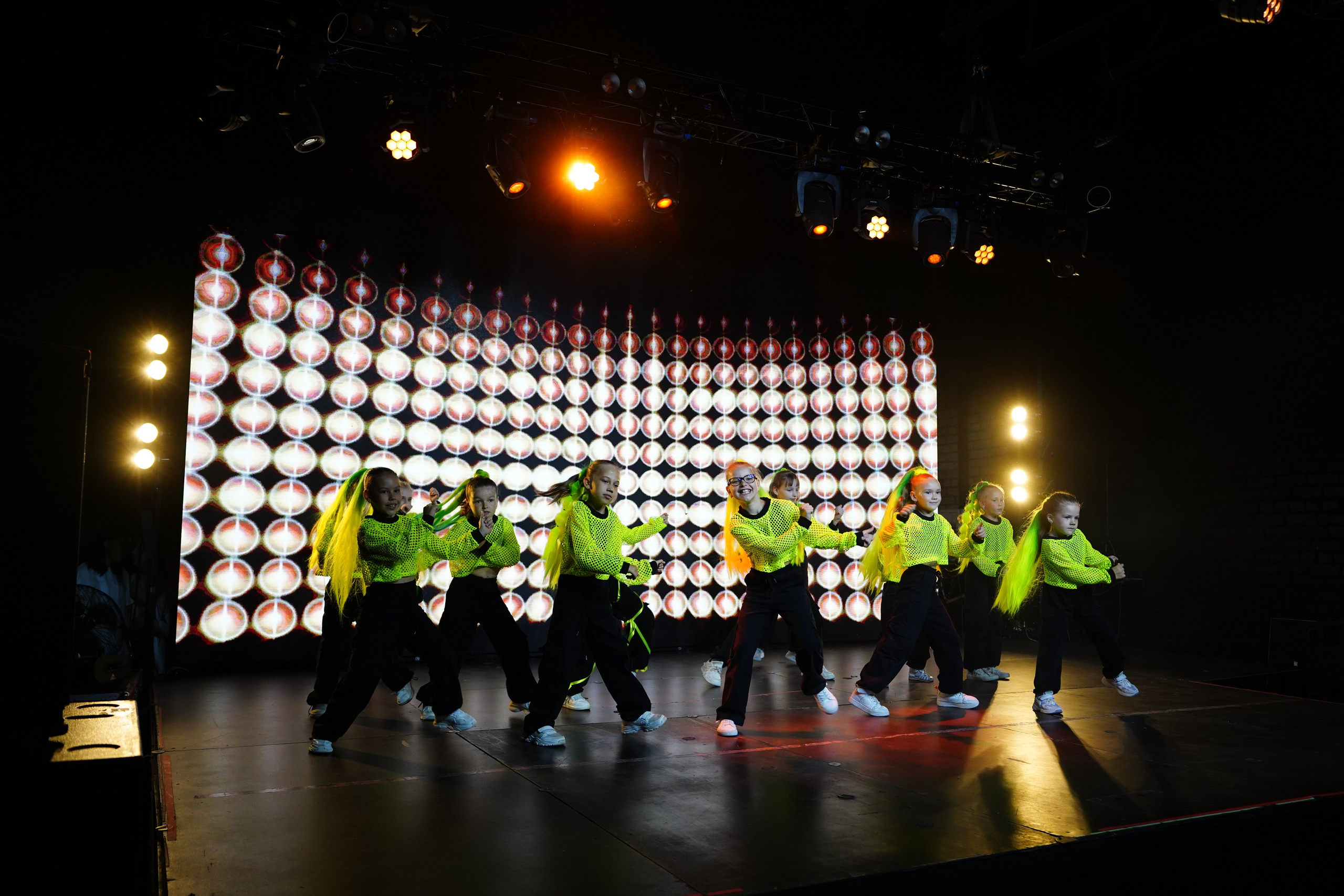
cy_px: 448
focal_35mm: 28
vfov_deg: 46.4
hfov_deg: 65.5
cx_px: 672
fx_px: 1045
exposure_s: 1/320
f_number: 2.8
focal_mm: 28
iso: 1600
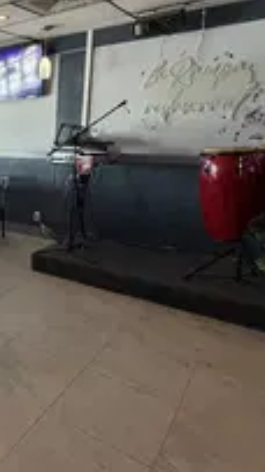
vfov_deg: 64.1
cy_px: 207
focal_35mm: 30
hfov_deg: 32.1
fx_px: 375
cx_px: -56
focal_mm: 2.22
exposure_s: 1/120
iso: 320
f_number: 2.2
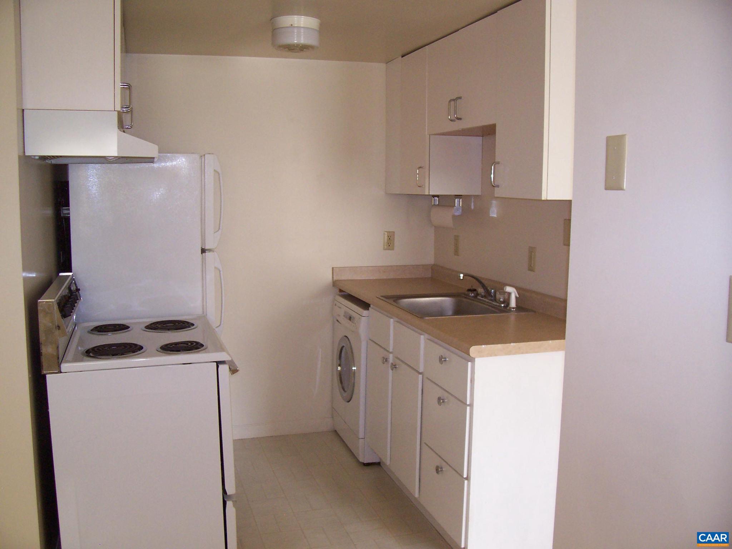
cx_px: 366
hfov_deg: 54.0
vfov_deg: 41.8
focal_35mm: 34
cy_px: 274
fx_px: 719
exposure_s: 1/64
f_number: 2.7
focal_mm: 5.6
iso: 160
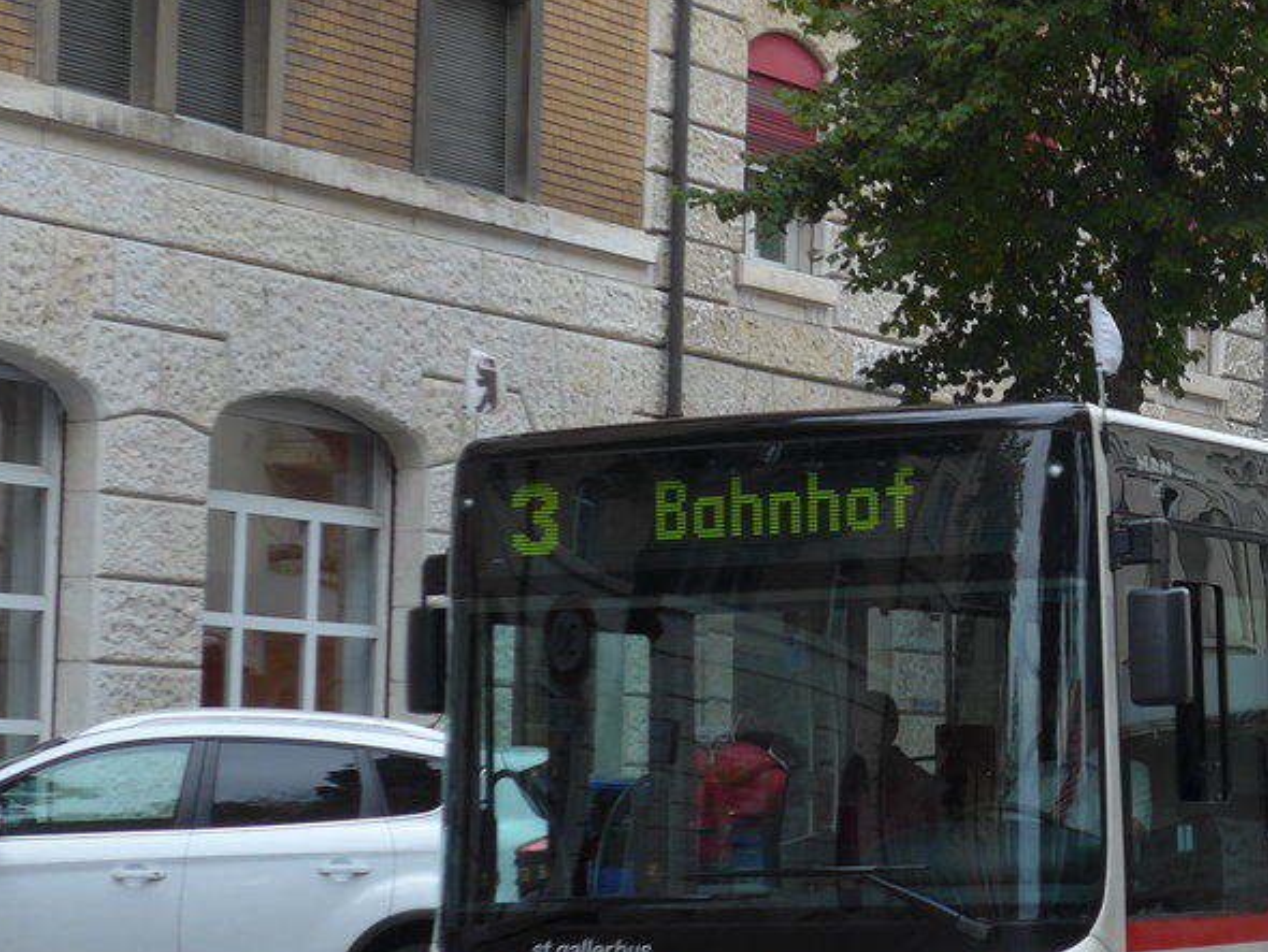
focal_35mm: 120
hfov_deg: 16.1
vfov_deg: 12.4
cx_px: 1255
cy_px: 509
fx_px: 4397
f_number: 3.5
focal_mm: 12
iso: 125
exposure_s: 1/250
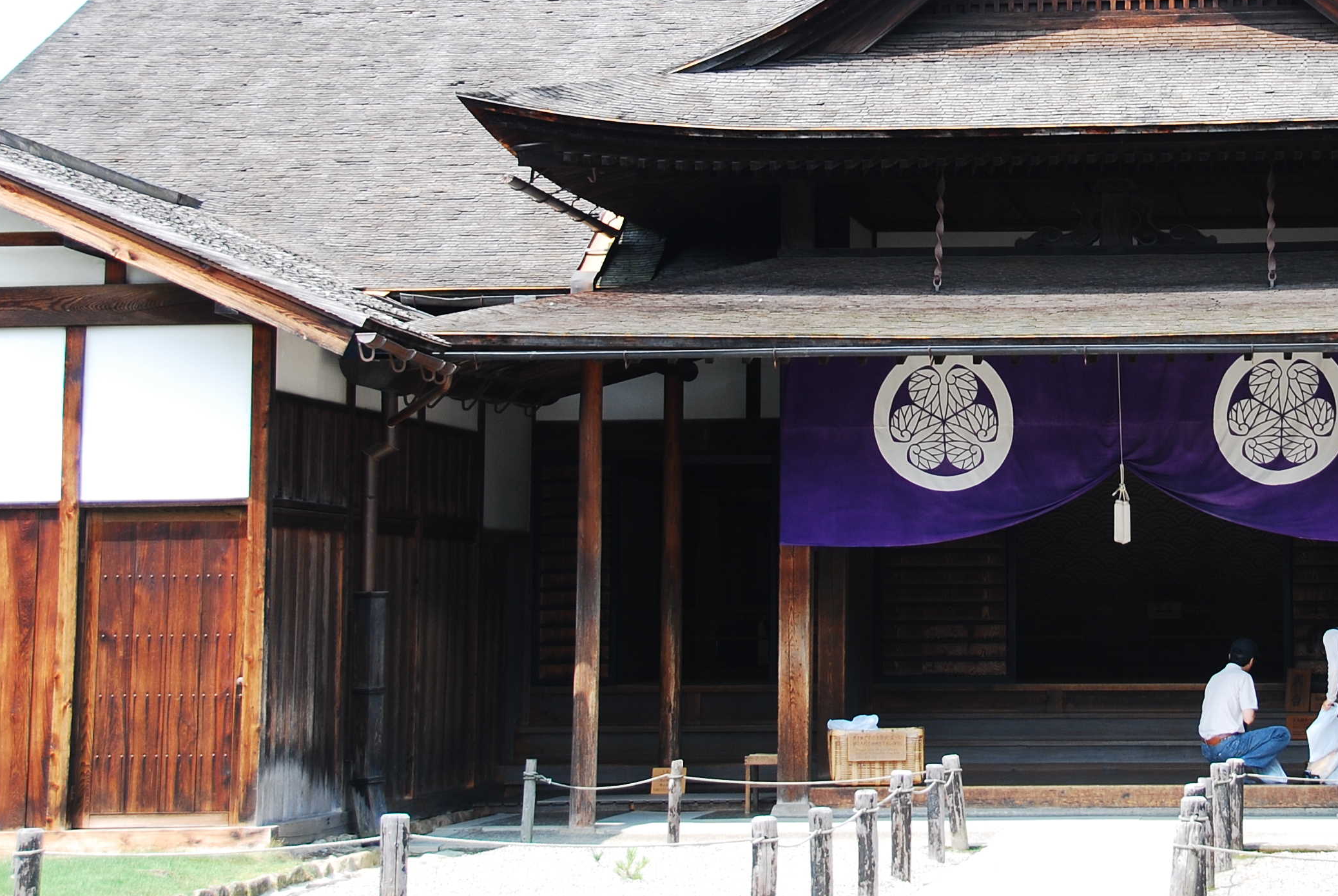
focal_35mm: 98
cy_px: 192
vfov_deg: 13.9
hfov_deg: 20.5
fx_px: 3644
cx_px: 1118
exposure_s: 1/125
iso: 100
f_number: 5.6
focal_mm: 35
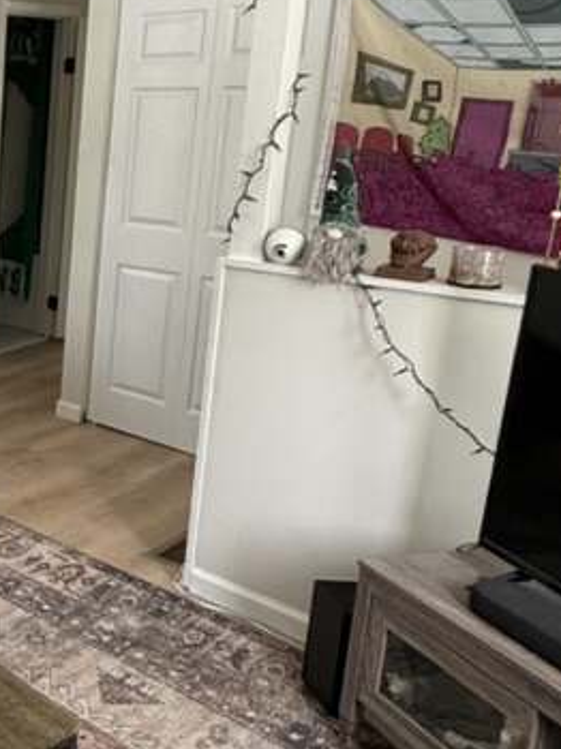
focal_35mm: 41
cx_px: -229
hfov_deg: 27.2
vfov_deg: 45.6
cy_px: 308
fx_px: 887
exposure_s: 1/91
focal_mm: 2.22
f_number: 2.2
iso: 400
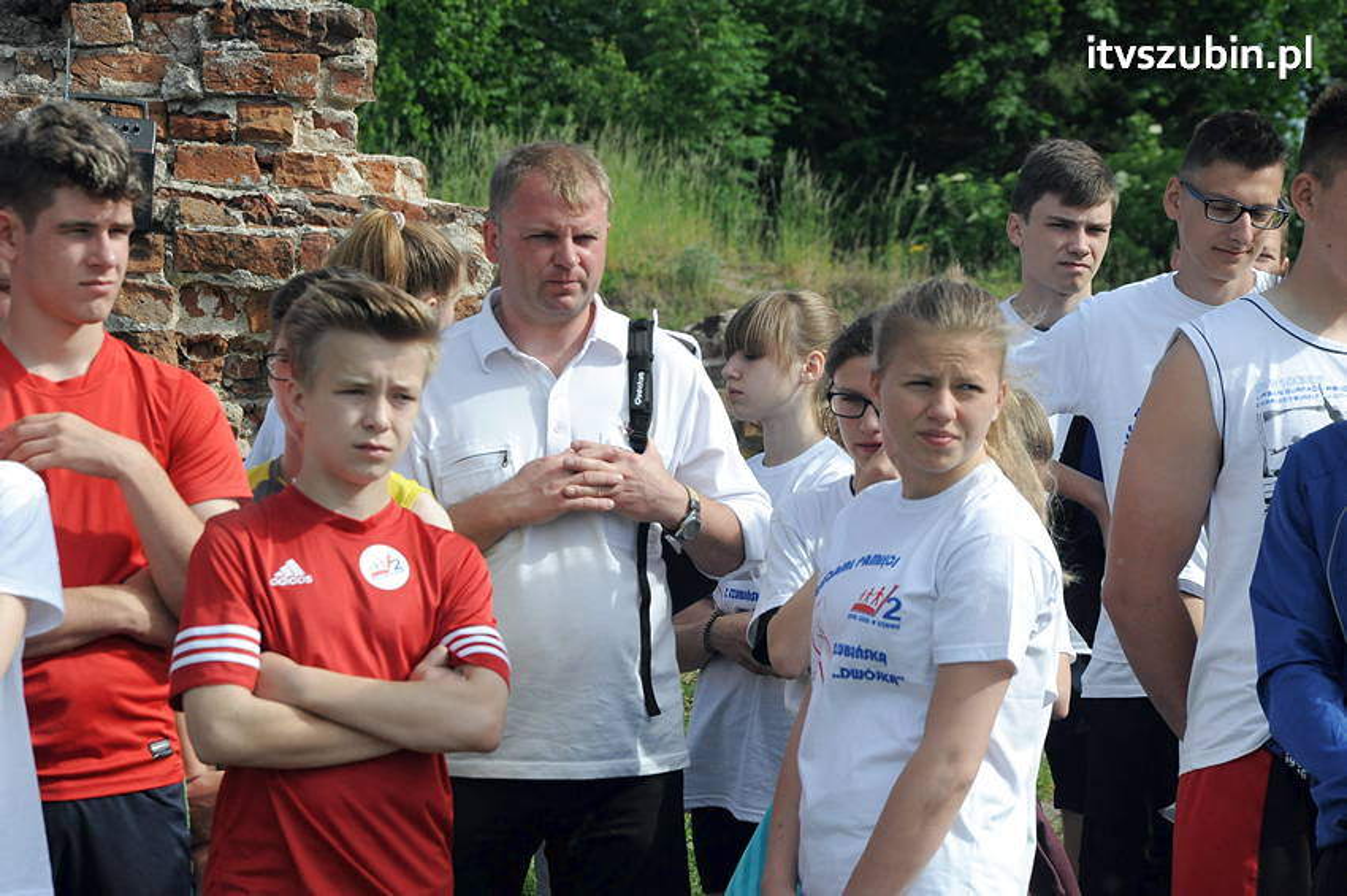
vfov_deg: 8.7
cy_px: 448
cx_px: 674
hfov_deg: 13.1
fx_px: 5887
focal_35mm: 158
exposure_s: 1/1250
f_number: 9
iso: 800
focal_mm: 105
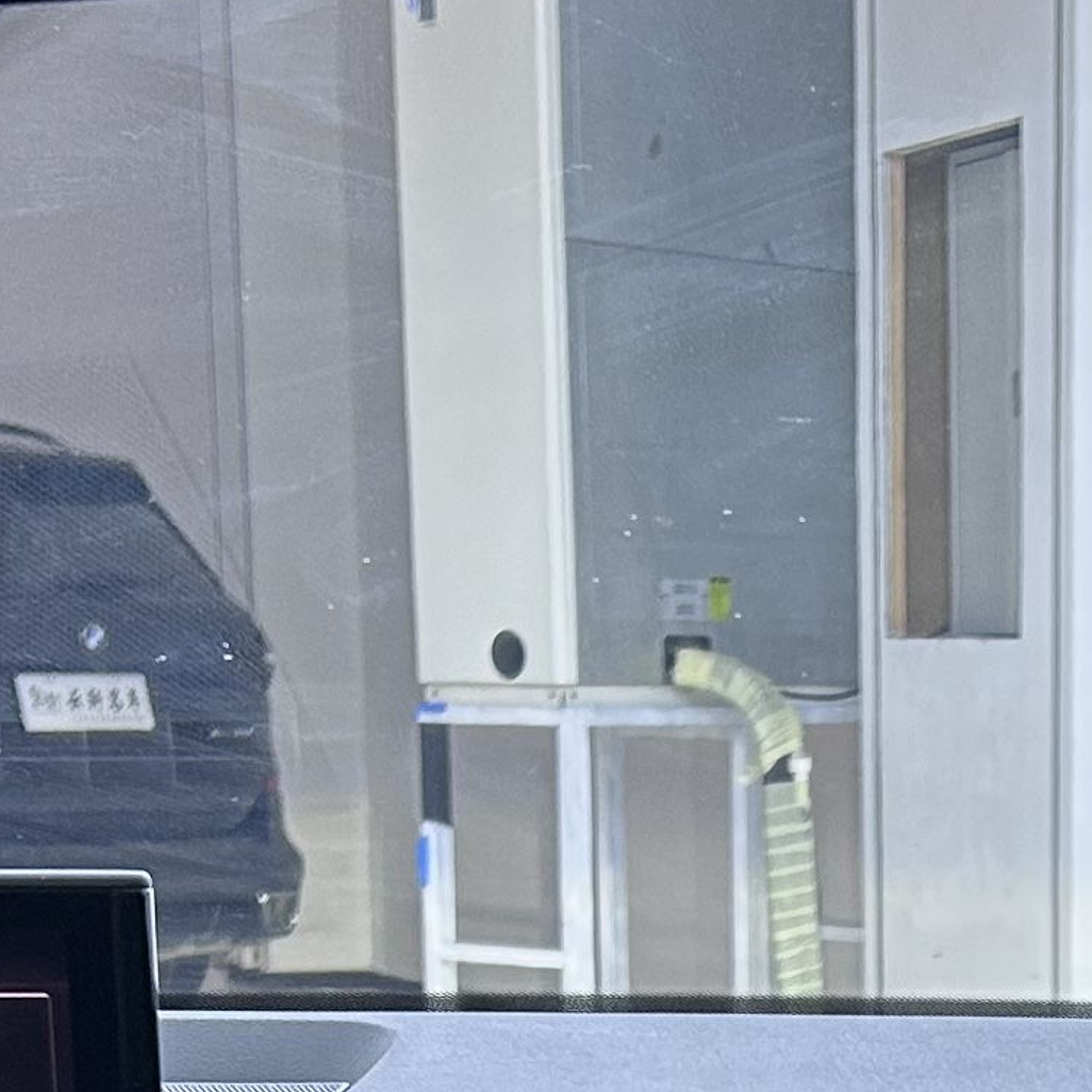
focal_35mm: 123
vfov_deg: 13.1
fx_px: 4390
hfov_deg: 13.9
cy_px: 1801
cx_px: 1140
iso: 125
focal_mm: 5.7
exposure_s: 1/49
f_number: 1.5
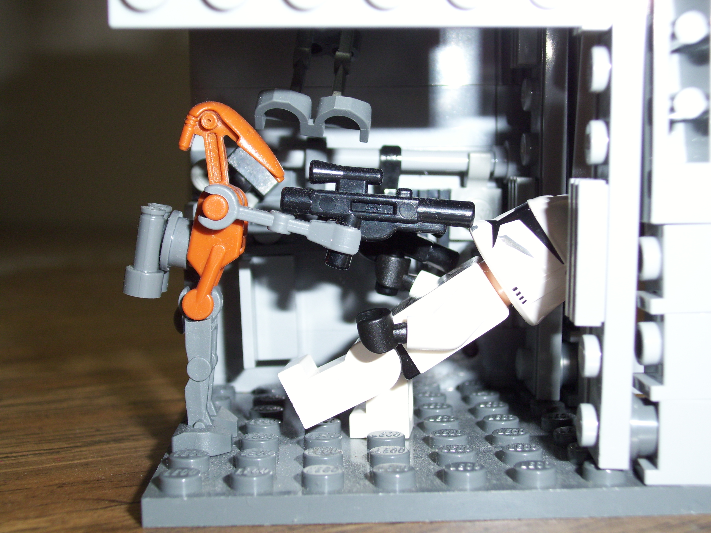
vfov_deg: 27.5
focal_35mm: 53
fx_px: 1089
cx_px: 356
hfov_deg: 36.2
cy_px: 266
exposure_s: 1/40
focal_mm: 8.8
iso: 80
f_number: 4
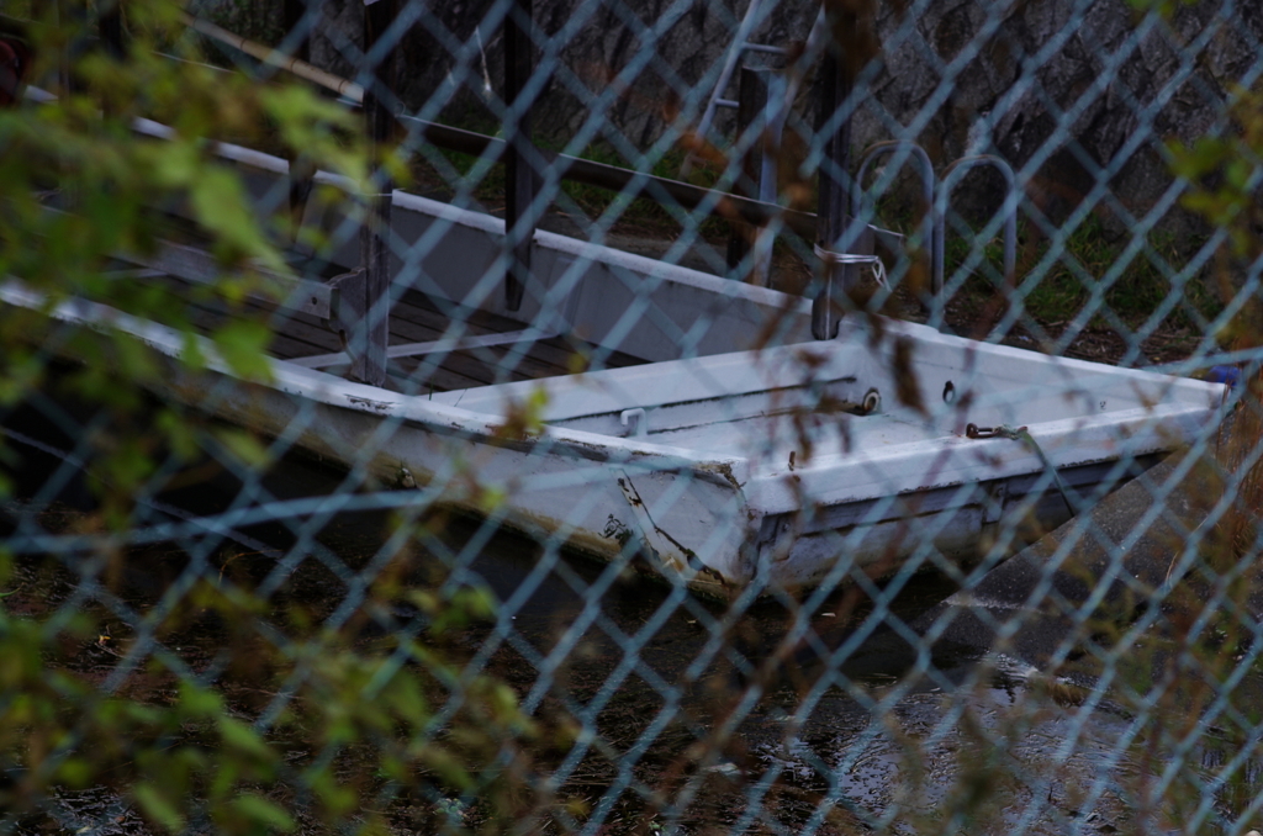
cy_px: 418
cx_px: 632
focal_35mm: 105
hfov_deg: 19.5
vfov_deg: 13.0
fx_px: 3676
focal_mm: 70
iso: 100
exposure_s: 1/125
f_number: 4
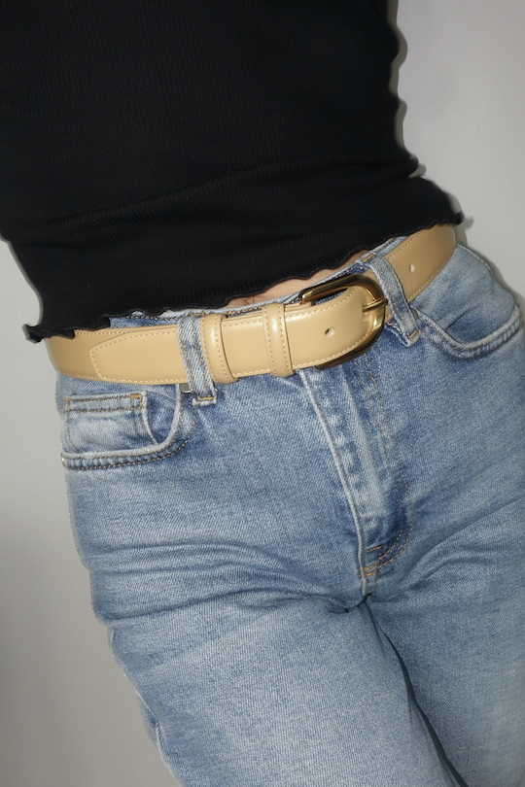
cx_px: 262
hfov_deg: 53.1
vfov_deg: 73.7
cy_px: 394
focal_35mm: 24
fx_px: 525
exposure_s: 1/40
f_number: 11
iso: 800
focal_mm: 8.8
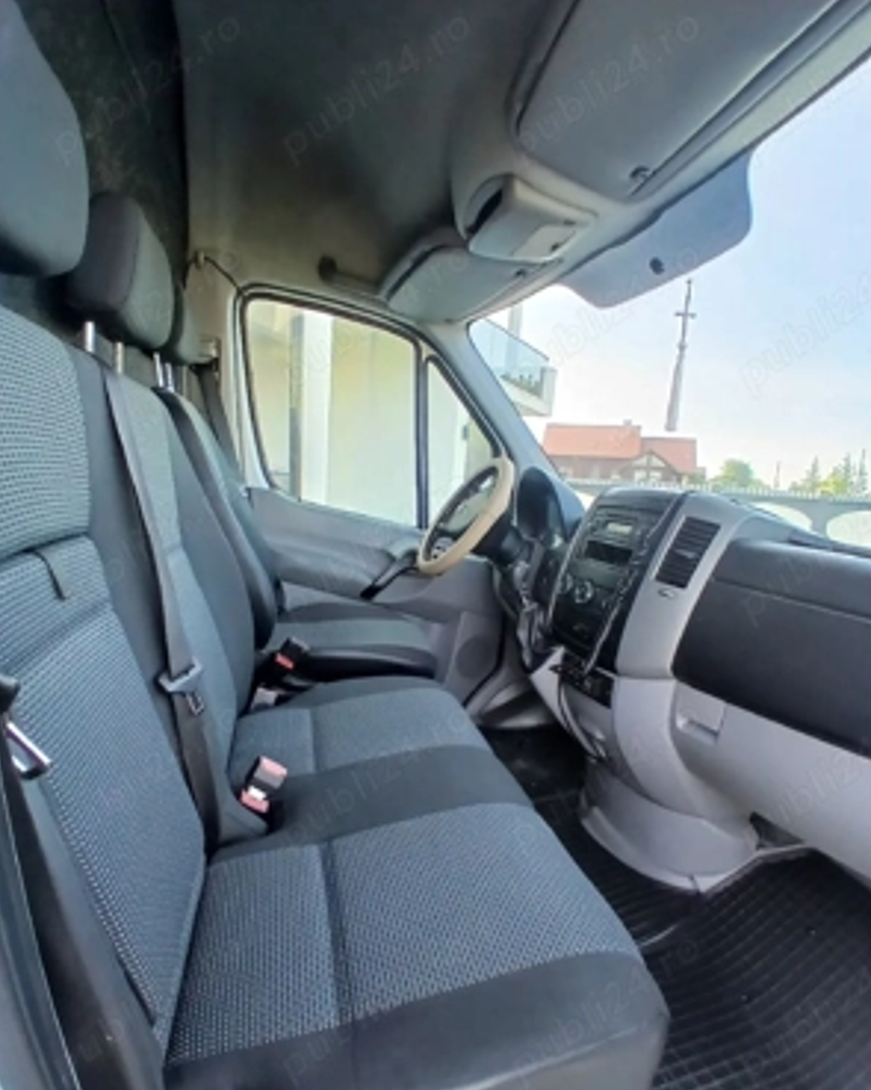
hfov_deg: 73.8
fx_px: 580
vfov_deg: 86.3
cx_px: 434
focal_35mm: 18
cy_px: 582
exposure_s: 1/50
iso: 64
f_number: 2.2
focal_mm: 1.4
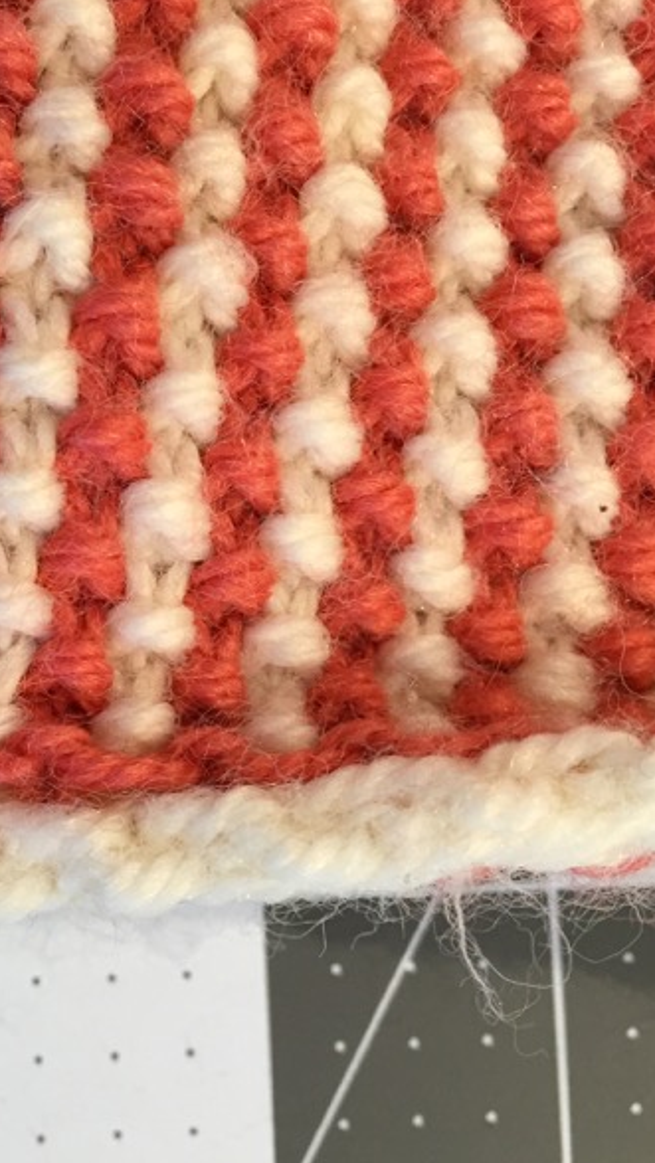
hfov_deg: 26.5
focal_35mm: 43
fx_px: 1327
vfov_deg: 47.3
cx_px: 26
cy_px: 585
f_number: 2.2
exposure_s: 1/30
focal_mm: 4.15
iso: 100
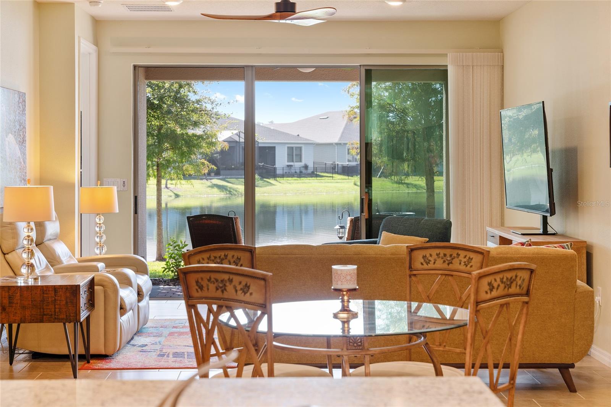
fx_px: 1088
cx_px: 306
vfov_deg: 21.2
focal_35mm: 64
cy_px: 204
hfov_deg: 31.4
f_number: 7.1
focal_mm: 64.1
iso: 100
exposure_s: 1/13
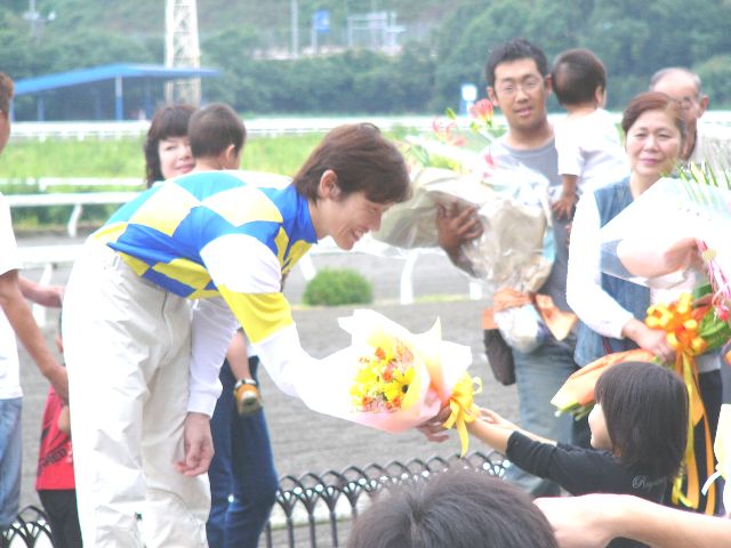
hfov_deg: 10.4
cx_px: 366
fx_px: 4012
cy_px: 274
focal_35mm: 190
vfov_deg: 7.8
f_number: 2.8
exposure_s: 1/60
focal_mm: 31.6
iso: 50
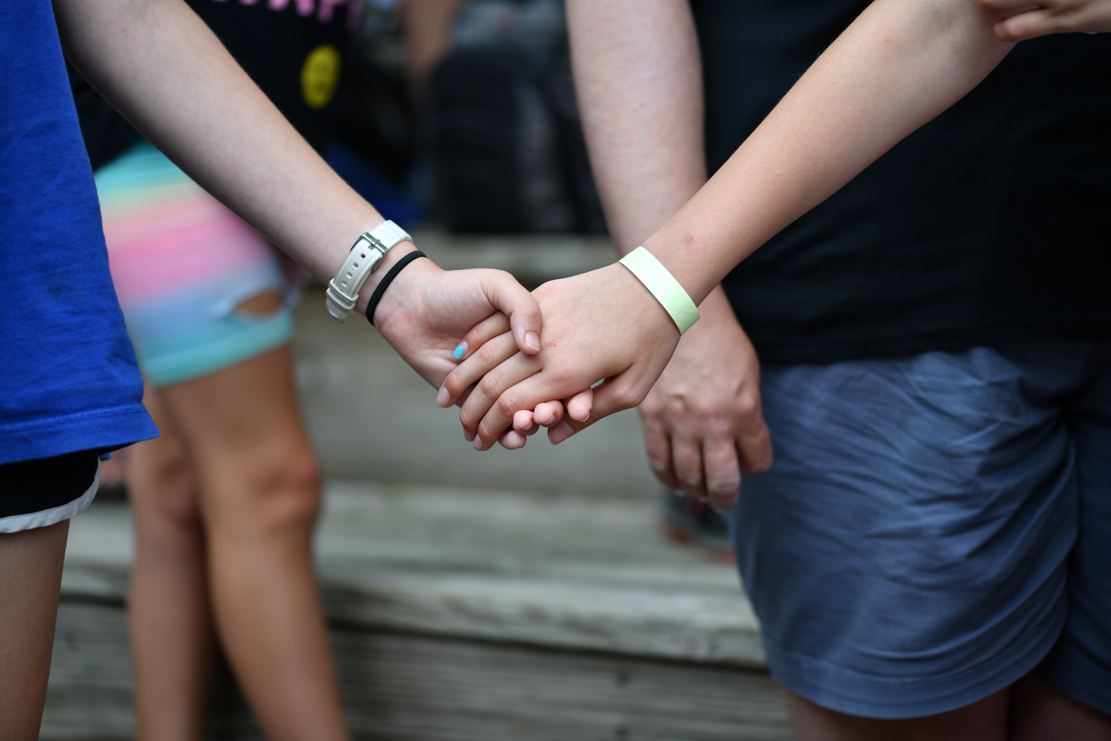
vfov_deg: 13.0
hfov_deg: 19.5
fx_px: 3240
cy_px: 370
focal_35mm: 105
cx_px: 556
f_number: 3
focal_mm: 105
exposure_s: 1/100
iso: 200
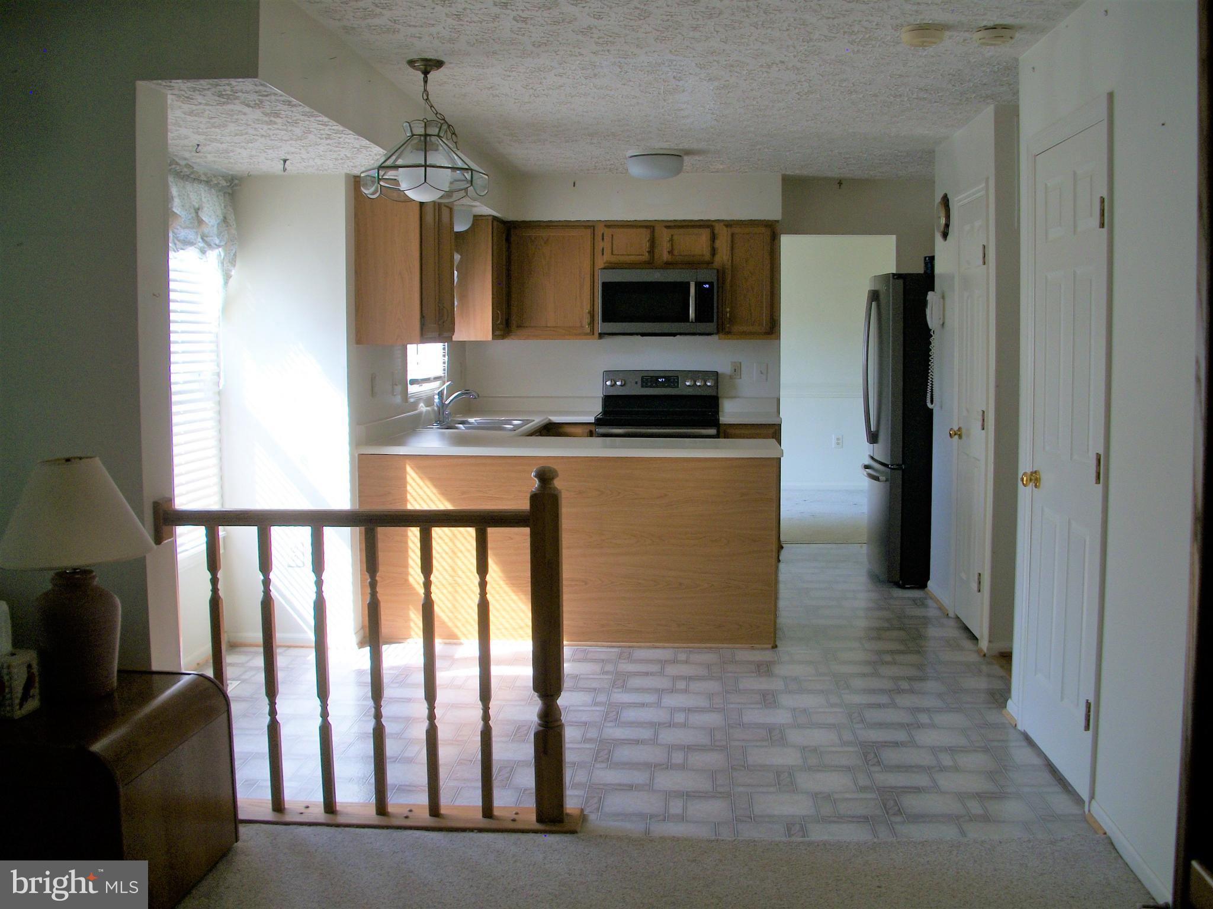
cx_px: 606
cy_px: 454
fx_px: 1226
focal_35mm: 35
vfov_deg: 40.7
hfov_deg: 52.6
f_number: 3.1
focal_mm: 6.3
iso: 80
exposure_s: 1/40
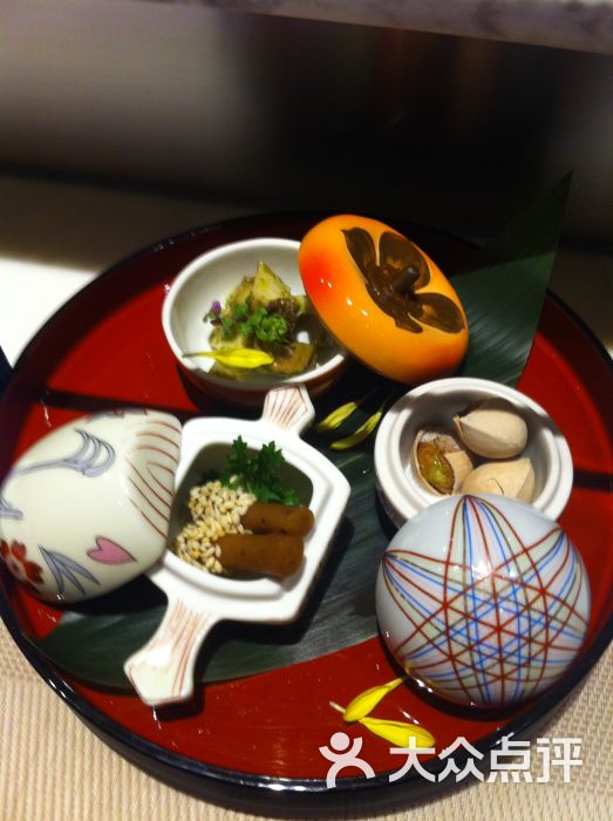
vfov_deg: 52.7
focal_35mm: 35
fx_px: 828
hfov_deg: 40.6
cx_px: 306
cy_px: 410
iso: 100
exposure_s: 1/15
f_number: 2.8
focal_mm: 3.85
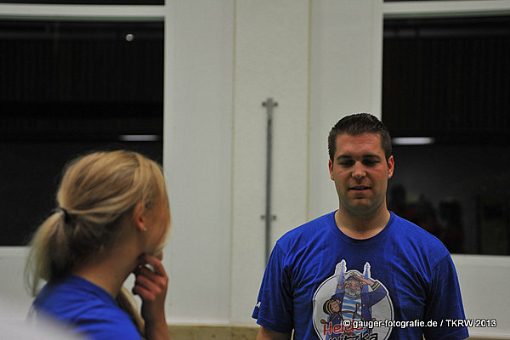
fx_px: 992
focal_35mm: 70
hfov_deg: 28.8
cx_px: 255
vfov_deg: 19.5
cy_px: 170
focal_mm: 70
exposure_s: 1/160
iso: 560
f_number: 2.8
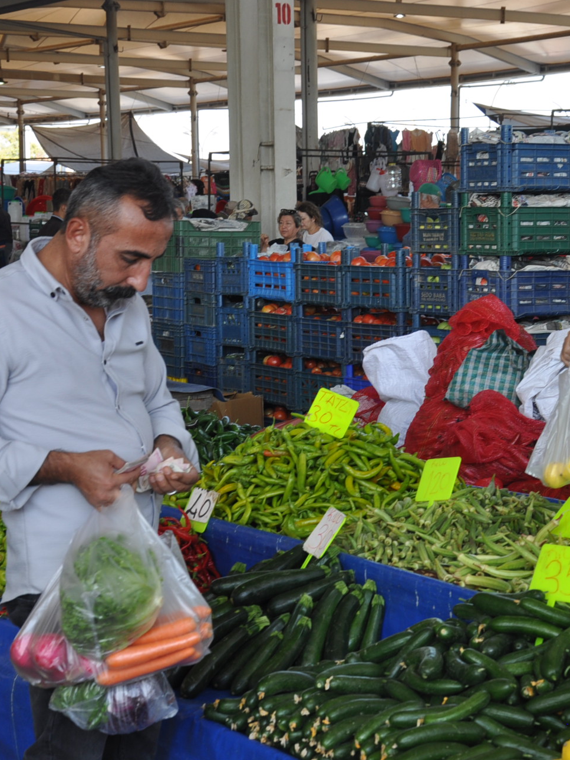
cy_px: 385
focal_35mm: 91
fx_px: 1999
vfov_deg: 21.5
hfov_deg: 16.1
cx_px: 455
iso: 200
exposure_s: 1/60
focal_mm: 38
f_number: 8
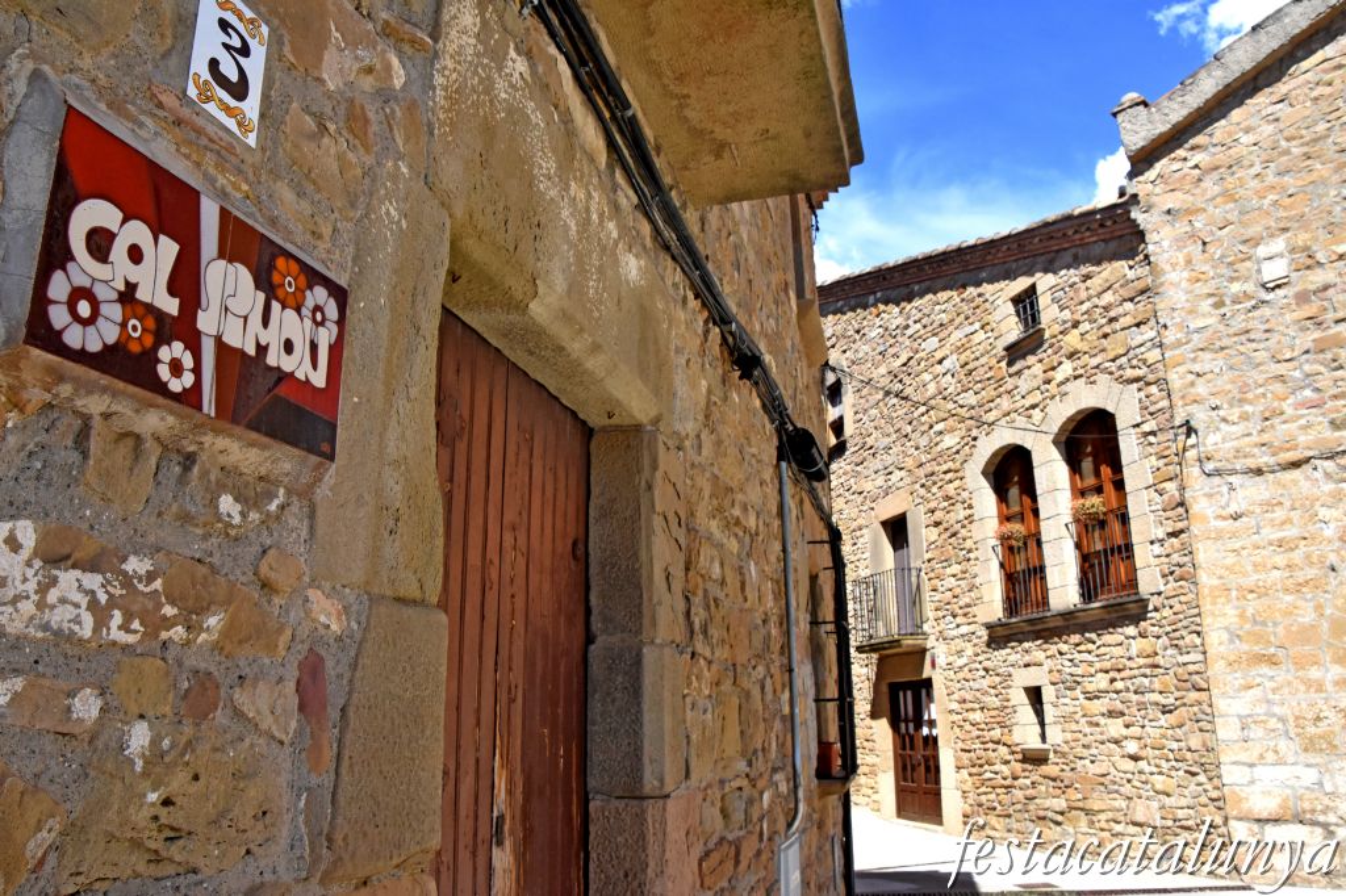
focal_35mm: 27
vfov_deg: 47.9
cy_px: 448
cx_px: 673
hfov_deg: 67.4
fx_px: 1009
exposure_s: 1/800
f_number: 14
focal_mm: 18
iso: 1000
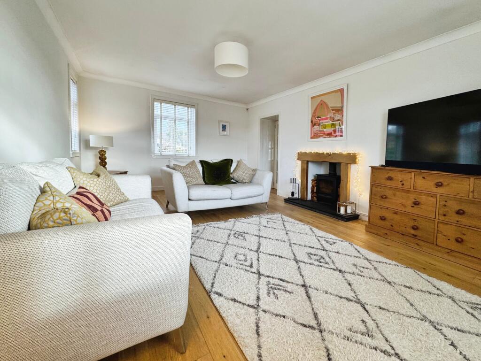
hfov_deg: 102.0
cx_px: 240
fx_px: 195
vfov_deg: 85.7
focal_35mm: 14
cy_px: 180
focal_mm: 2.22
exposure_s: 1/103
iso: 160
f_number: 2.2
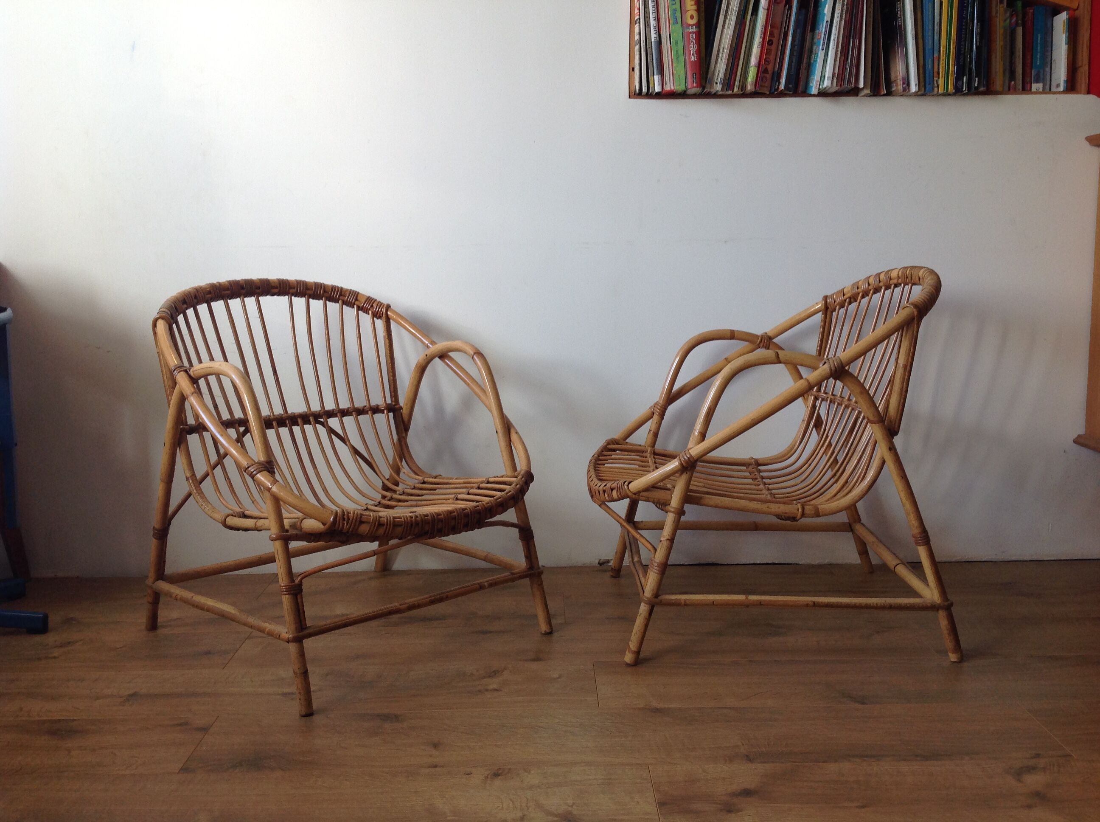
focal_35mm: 35
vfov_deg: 40.6
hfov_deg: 52.7
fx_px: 1111
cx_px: 550
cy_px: 411
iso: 50
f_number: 2.4
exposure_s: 1/40
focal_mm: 4.28
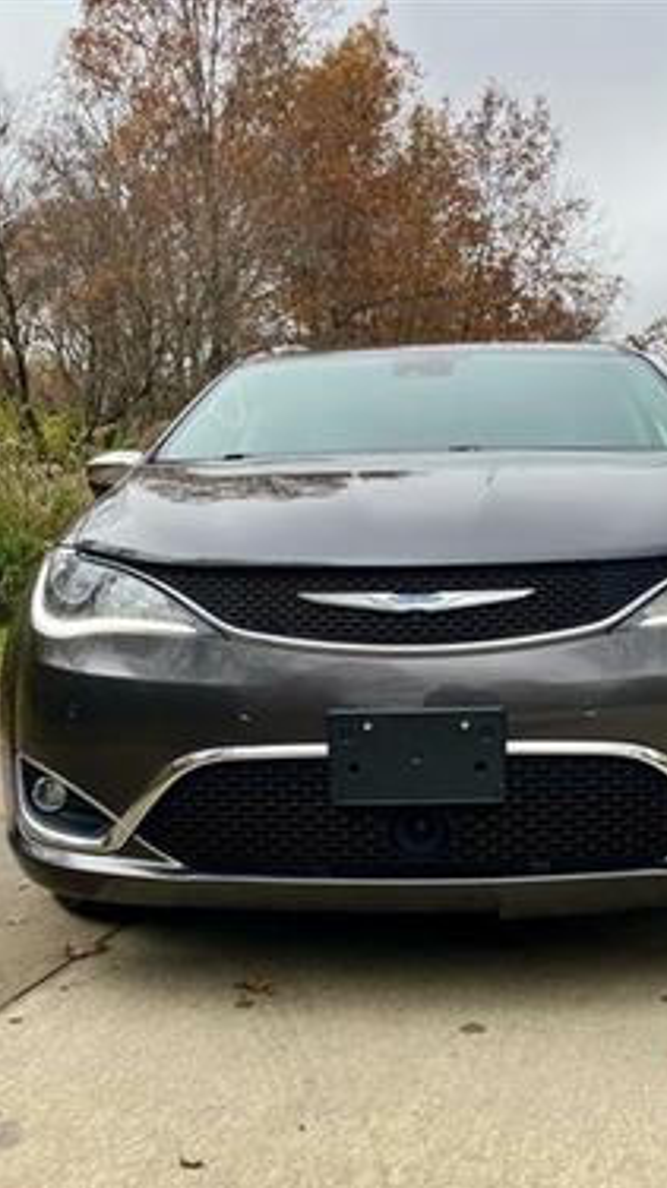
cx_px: 436
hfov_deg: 30.9
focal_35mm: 38
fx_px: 1197
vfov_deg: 52.8
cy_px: 594
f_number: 1.6
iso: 50
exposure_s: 1/577
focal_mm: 5.1
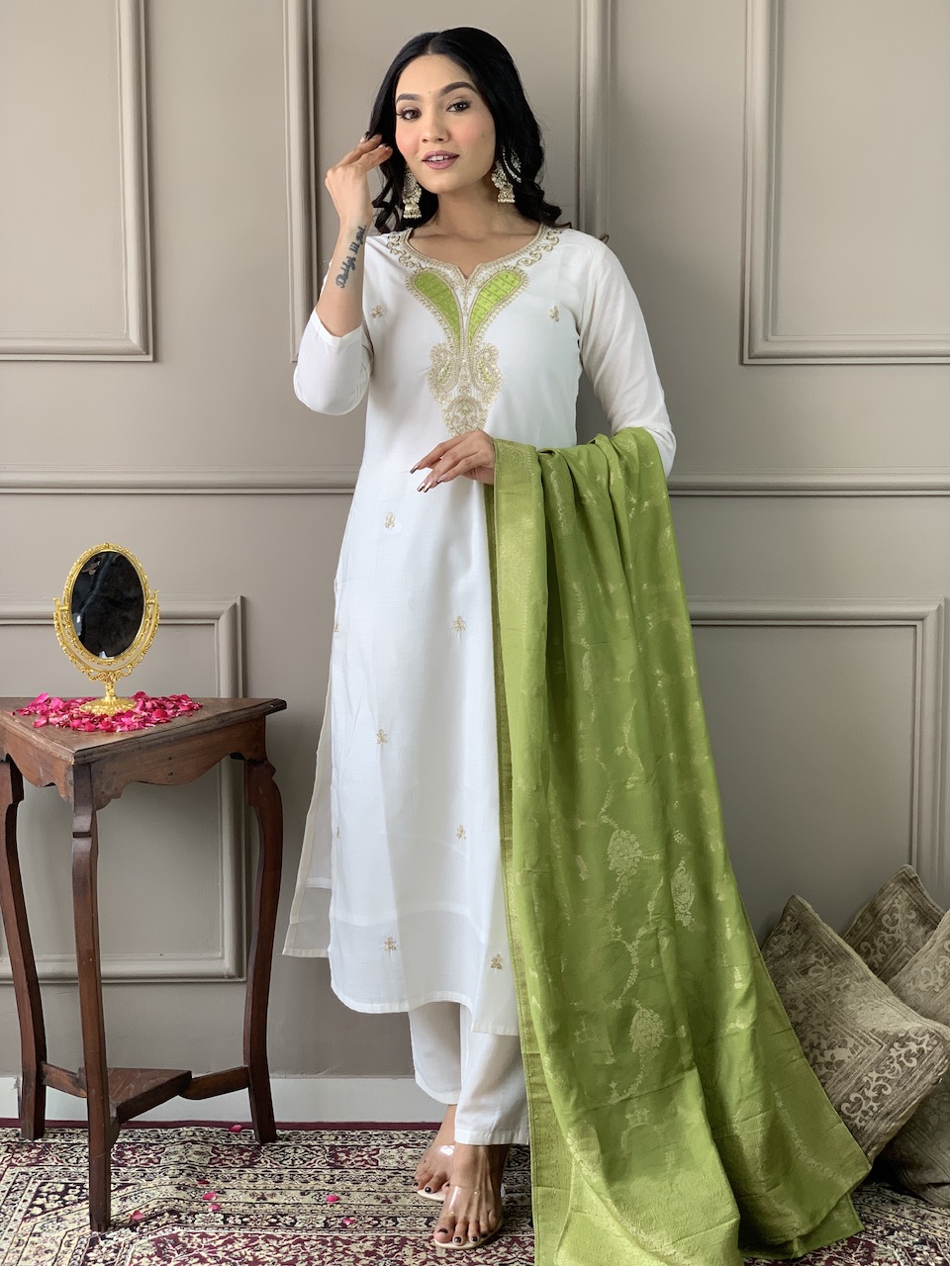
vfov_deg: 36.8
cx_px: 475
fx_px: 1903
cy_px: 633
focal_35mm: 52
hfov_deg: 28.0
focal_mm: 6
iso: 40
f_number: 2.4
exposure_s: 1/100
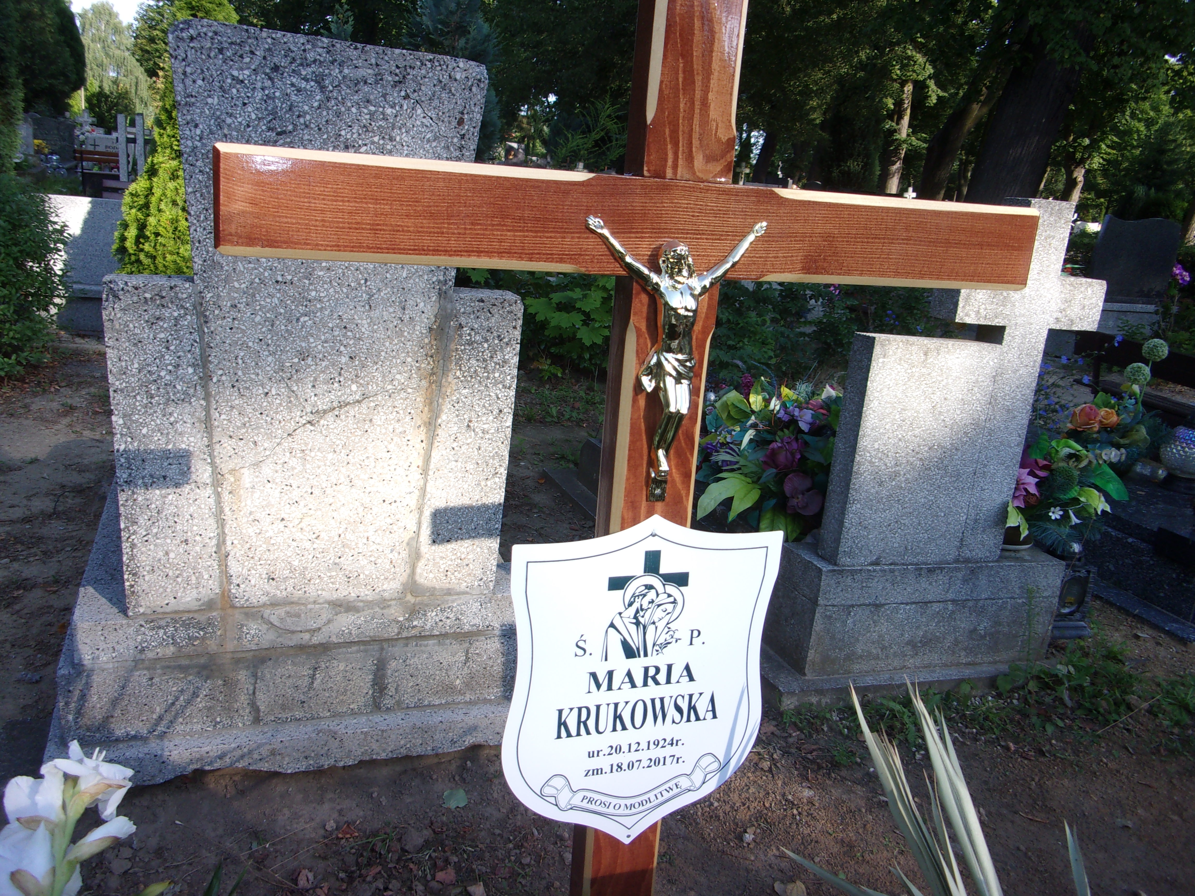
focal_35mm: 28
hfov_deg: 63.4
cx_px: 598
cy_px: 448
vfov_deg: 49.7
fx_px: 967
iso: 80
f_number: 3.9
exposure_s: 1/170
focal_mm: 5.1
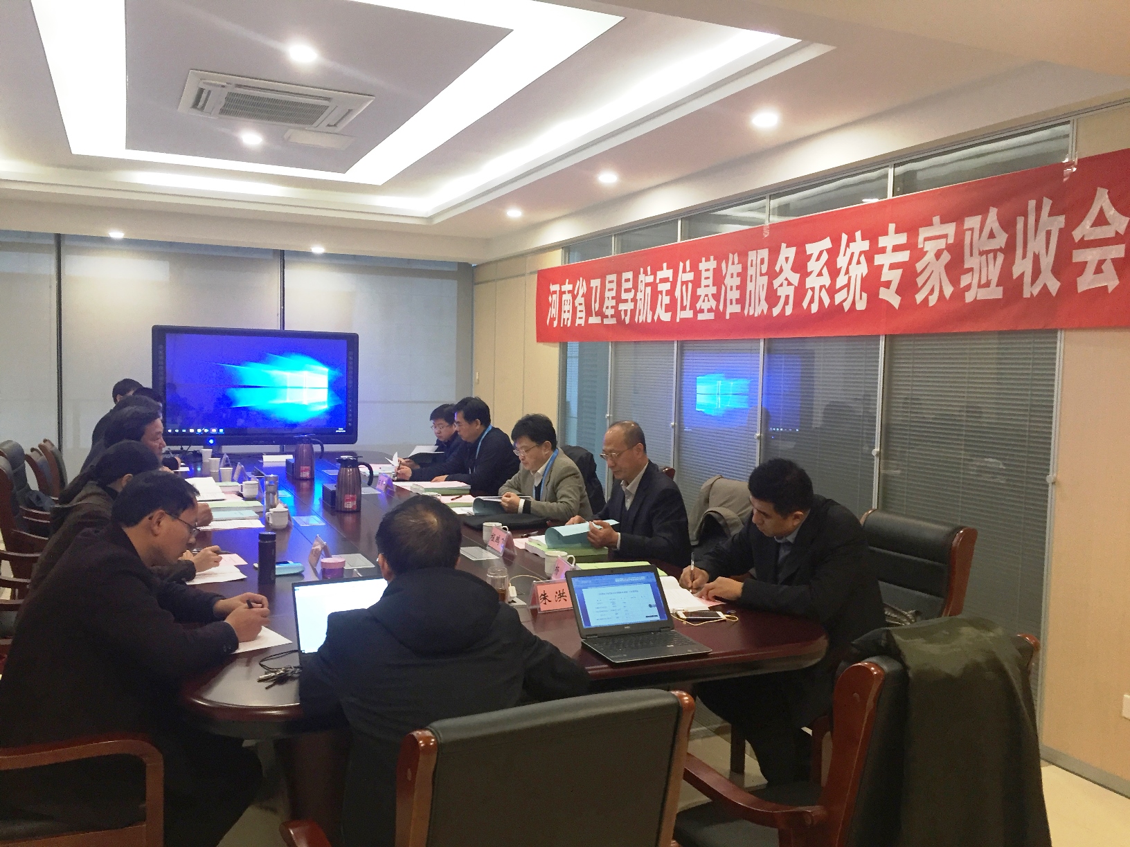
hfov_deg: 61.7
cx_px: 565
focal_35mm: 29
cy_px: 424
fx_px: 947
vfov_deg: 48.2
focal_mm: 4.15
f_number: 2.2
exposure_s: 1/33
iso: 160
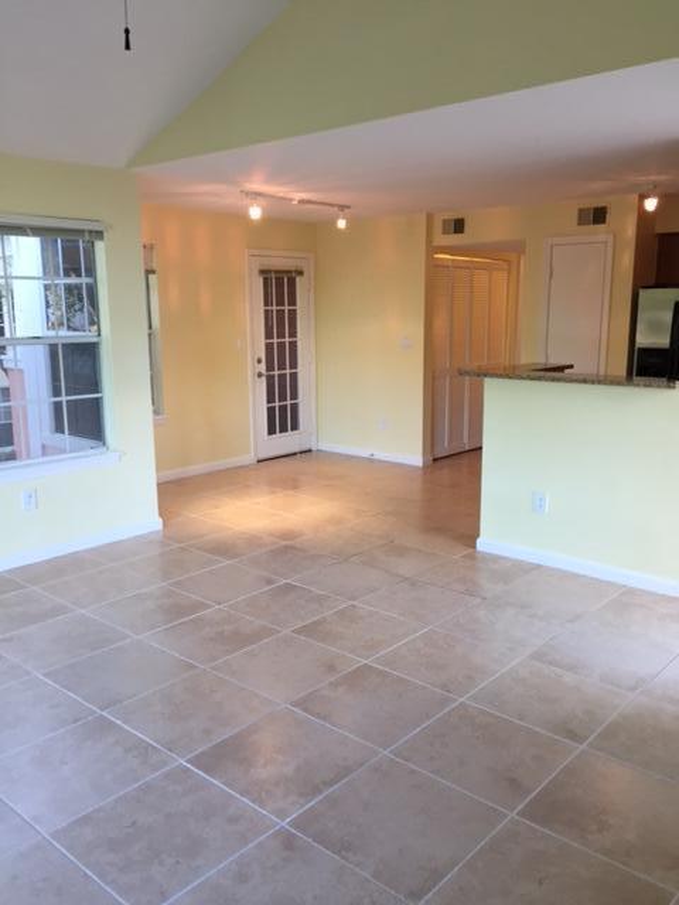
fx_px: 758
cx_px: 340
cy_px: 452
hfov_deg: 48.2
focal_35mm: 29
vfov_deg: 61.7
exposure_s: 1/30
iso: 64
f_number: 2.2
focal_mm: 4.15
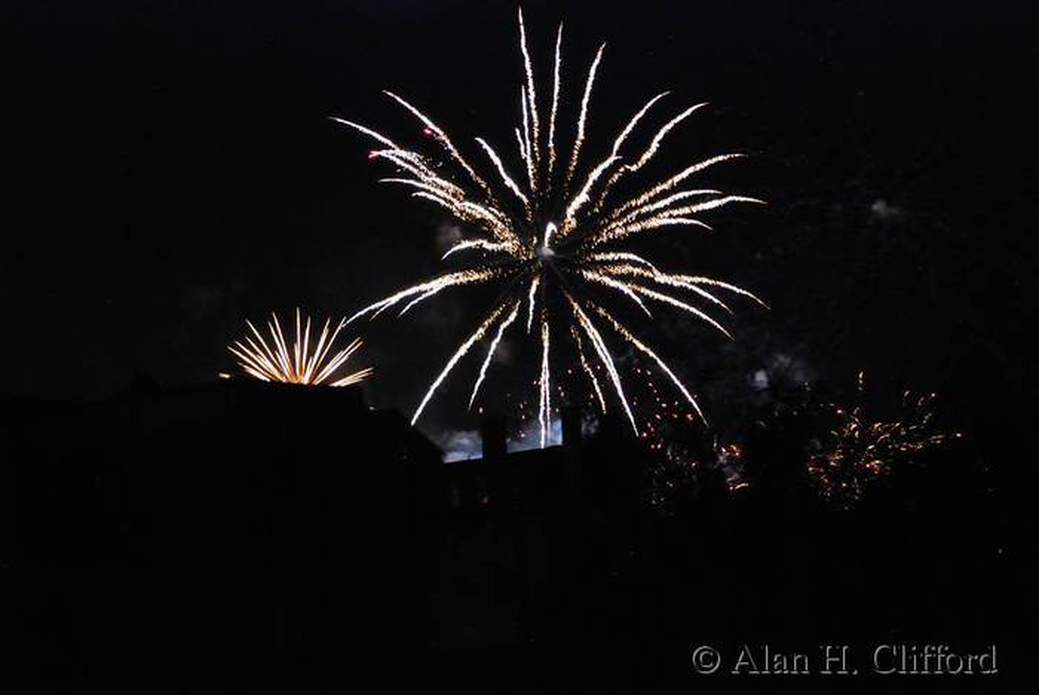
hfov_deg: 19.4
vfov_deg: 13.1
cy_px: 348
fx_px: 3033
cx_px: 520
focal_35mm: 105
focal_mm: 70
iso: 1600
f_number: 5
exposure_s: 1/5
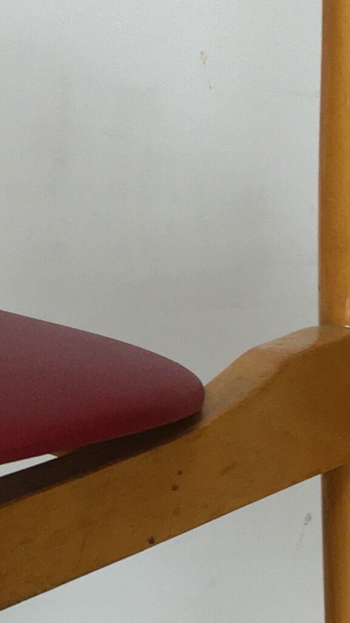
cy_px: 573
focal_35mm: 124
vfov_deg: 17.0
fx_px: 2045
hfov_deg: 9.6
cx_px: -135
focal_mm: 4.15
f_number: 2.2
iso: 40
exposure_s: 1/33
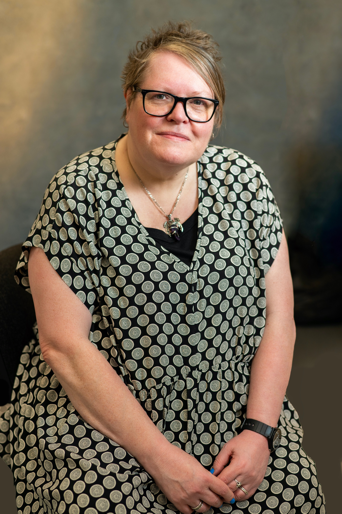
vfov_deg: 39.6
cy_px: 257
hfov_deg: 27.0
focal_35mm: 50
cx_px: 171
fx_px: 712
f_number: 2.5
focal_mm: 50
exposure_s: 1/200
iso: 200
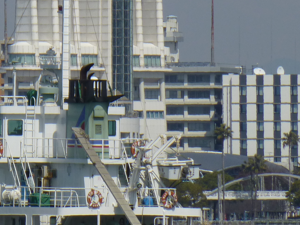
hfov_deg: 1.4
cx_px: 70
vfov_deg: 1.1
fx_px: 11996
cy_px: 75
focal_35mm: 1384
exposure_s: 1/800
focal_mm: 86
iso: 100
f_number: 6.4
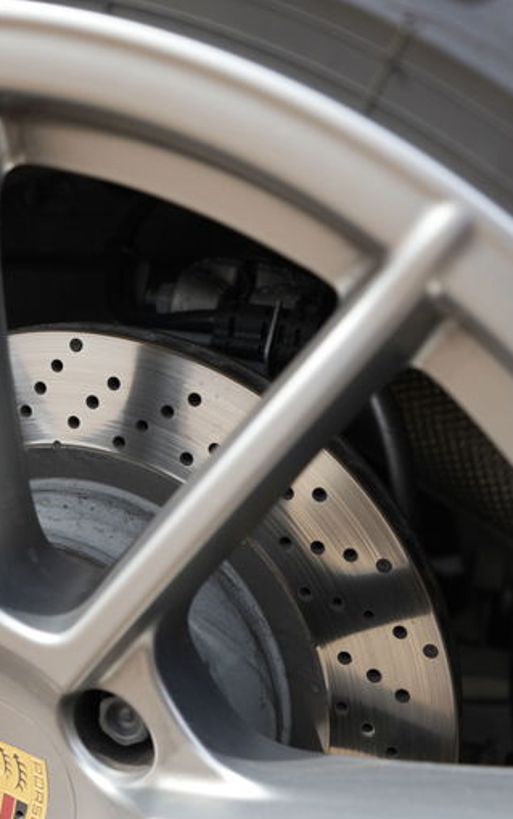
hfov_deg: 29.1
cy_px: 410
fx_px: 961
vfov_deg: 46.2
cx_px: 92
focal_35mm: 43
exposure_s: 1/100
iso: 125
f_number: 4
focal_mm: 28
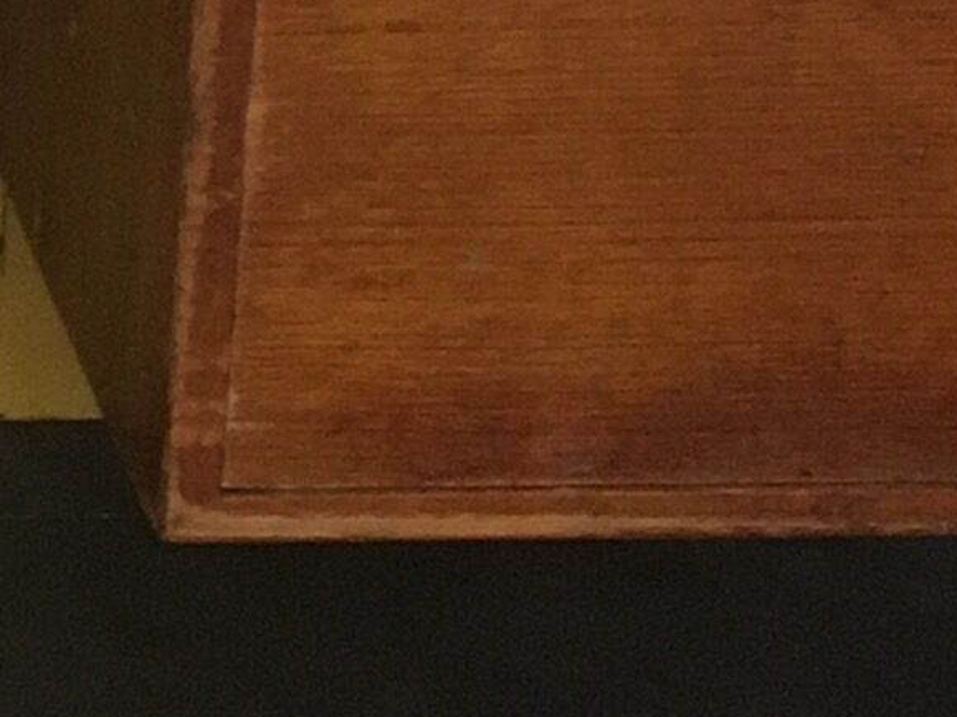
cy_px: -12
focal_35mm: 202
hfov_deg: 9.3
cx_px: -780
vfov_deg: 7.3
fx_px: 5583
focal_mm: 4.15
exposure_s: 1/33
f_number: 2.2
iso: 200
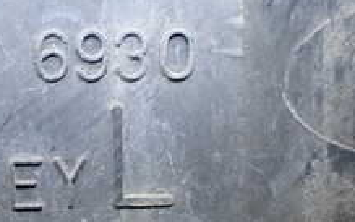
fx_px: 842
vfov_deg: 14.9
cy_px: 190
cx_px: 23
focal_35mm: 87
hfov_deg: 23.1
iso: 800
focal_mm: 5.4
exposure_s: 1/50
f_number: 2.3
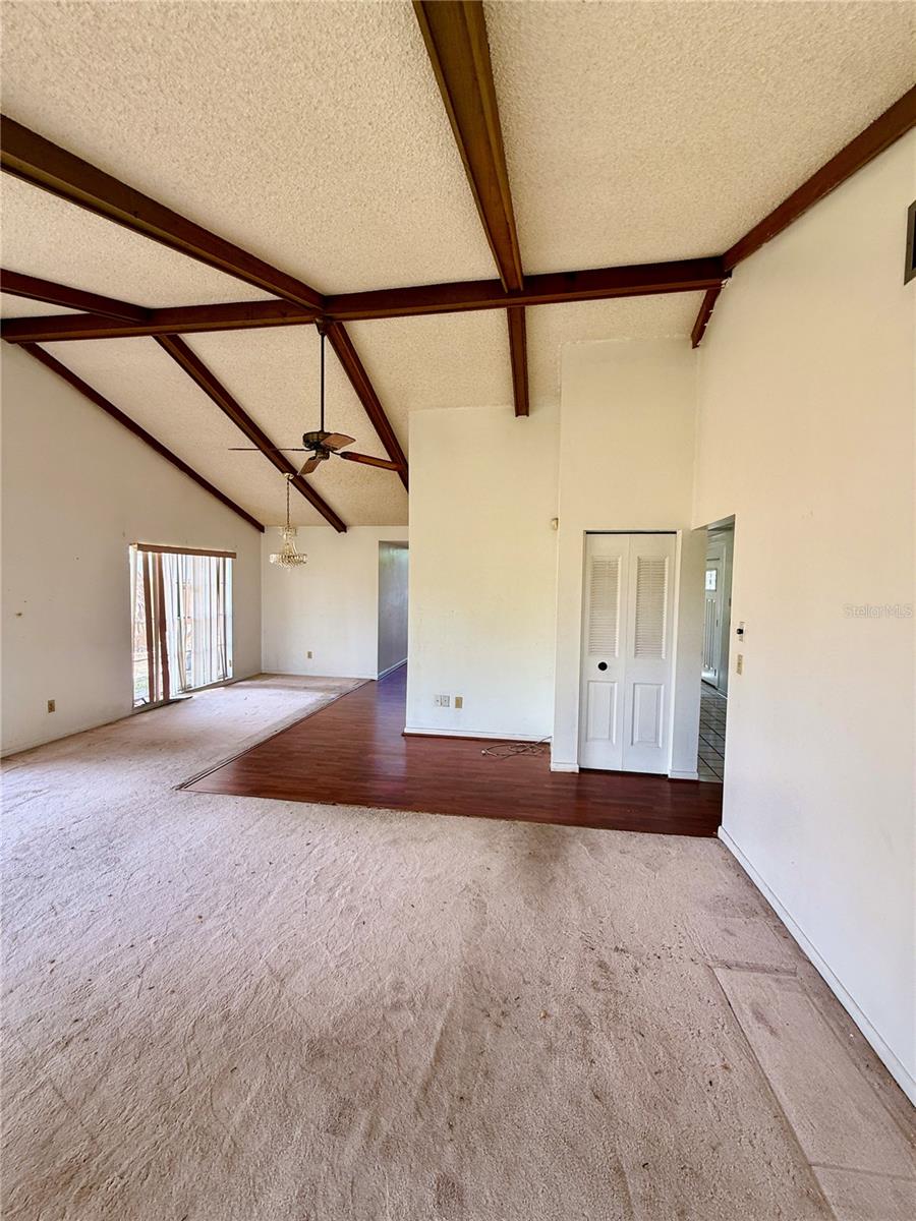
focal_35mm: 14
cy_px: 610
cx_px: 458
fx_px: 494
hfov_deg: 85.7
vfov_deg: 102.1
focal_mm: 2.22
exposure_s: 1/99
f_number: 2.2
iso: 50
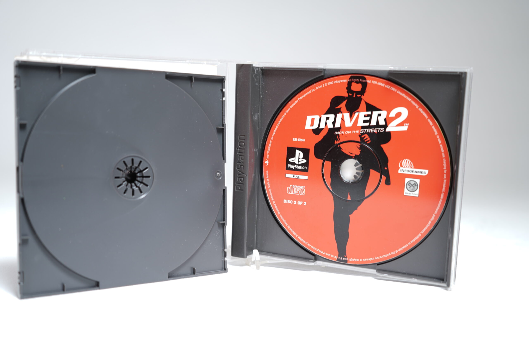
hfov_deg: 49.6
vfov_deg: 34.2
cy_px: 176
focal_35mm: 39
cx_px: 264
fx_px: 573
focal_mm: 39
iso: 64
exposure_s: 1/3
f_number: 4.5
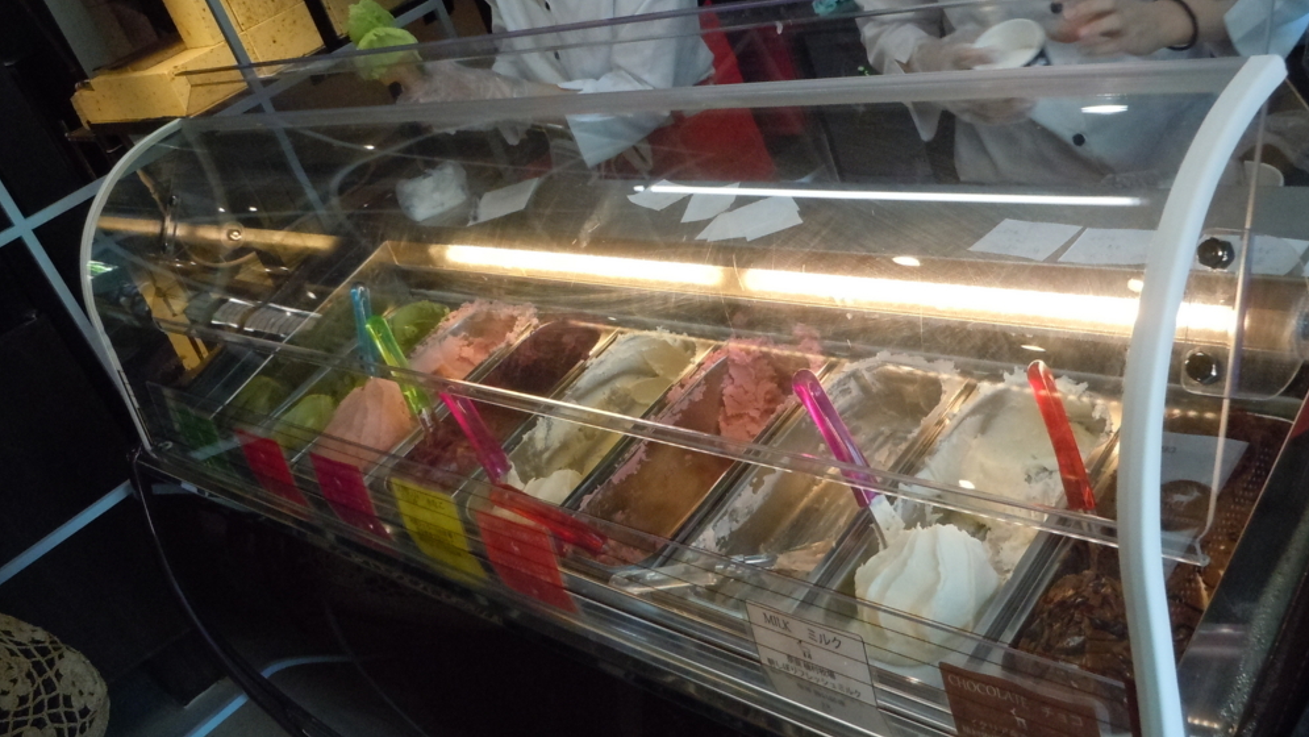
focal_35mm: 37
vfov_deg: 32.0
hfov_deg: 54.0
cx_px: 647
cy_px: 312
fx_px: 1284
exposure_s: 1/125
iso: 640
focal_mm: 5.9
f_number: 4
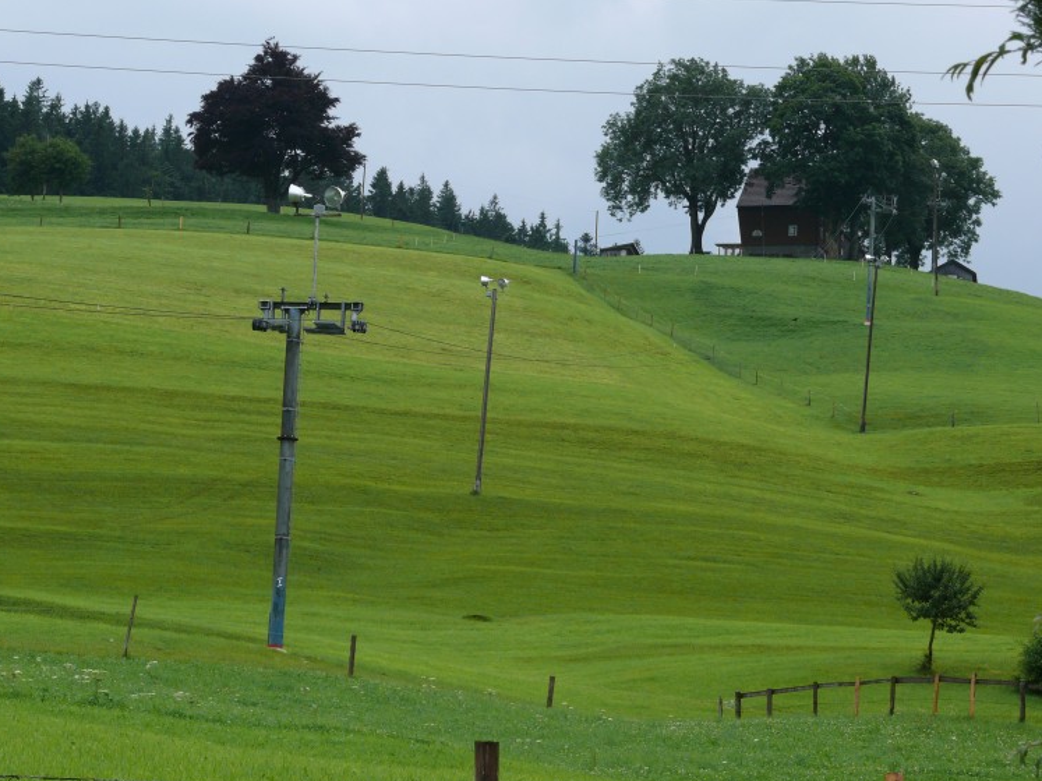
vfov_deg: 10.9
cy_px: 368
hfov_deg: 14.5
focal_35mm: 136
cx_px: 543
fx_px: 4093
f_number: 5.6
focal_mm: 26.9
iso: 100
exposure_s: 1/320
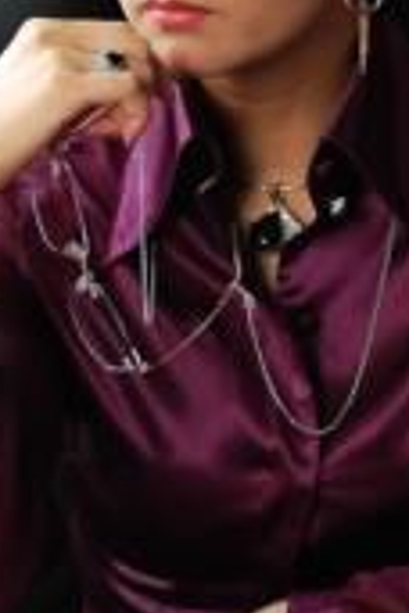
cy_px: 97
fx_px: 5351
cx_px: 147
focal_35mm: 314
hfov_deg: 4.4
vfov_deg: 6.6
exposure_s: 1/60
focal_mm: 80
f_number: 3.2
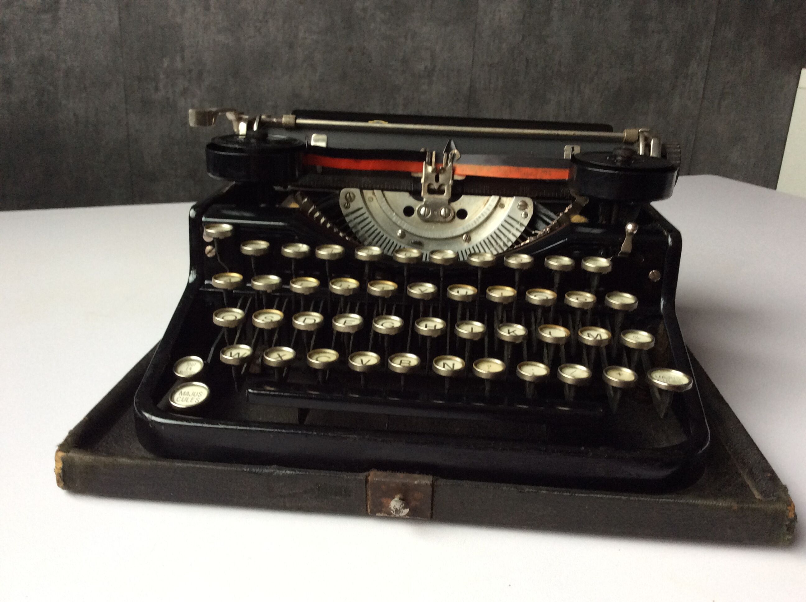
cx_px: 403
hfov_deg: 56.9
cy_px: 301
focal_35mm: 32
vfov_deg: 44.1
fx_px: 744
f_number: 2.4
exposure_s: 1/25
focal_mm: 3.3
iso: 64
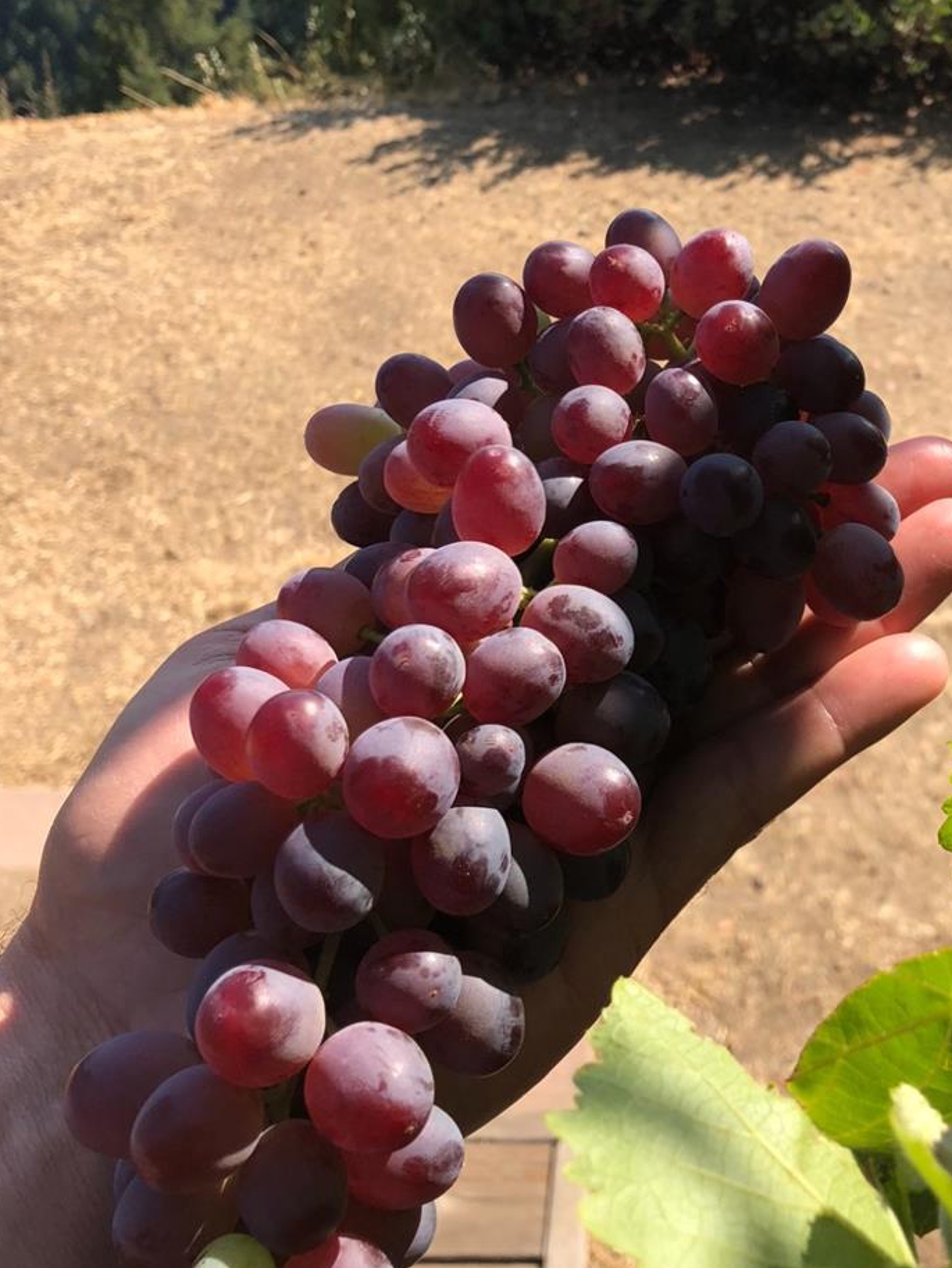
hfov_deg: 30.9
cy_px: 417
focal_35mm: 46
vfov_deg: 40.7
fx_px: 1686
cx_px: 729
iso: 20
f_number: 1.8
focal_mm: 4
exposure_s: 1/972
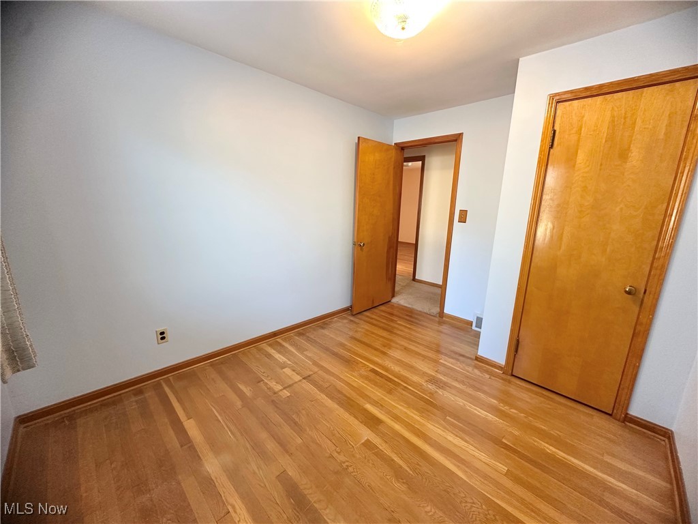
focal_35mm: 14
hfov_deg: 102.1
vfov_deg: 85.7
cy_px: 262
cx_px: 349
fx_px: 282
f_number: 2.2
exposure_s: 1/60
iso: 250
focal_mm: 2.22
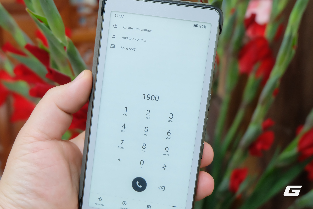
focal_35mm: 53
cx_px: 156
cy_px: 104
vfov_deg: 25.5
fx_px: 461
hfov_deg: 37.5
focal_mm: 35.5
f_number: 5
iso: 2000
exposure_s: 1/60
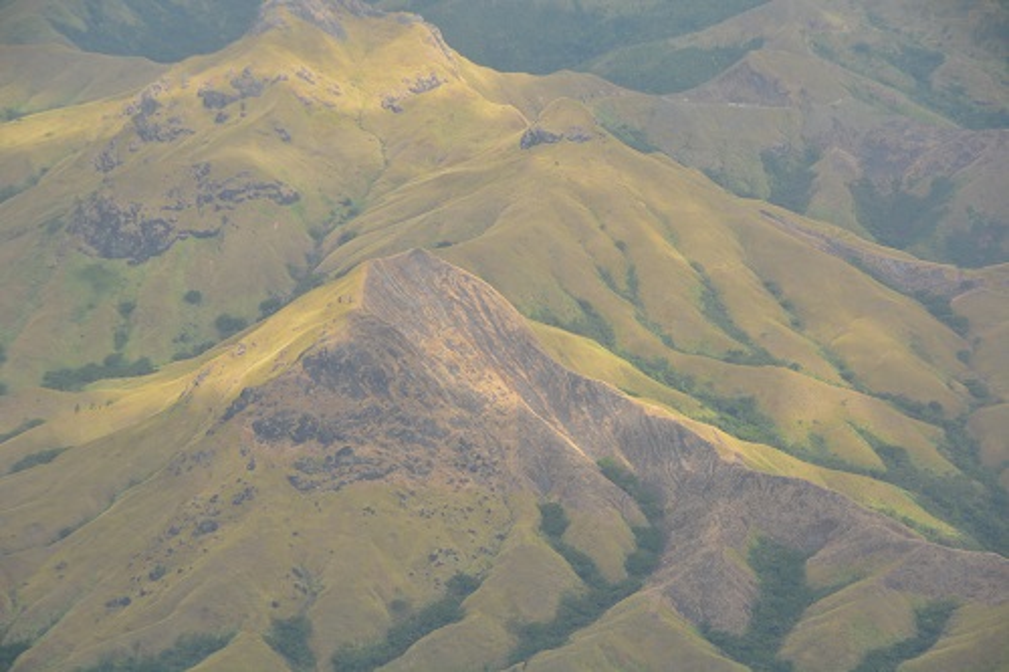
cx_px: 504
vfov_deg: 9.6
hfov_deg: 14.4
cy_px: 336
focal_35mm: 142
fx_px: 3992
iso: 200
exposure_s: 1/200
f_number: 7.1
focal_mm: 95
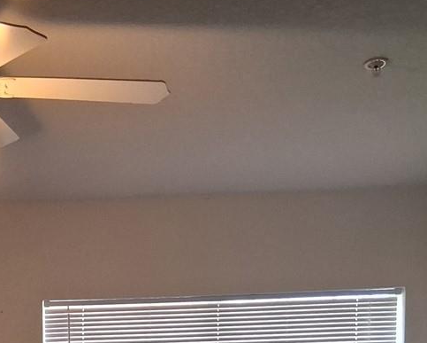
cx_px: -47
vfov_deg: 16.7
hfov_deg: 21.5
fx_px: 1062
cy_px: 504
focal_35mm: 84
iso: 200
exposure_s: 1/100
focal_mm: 3.98
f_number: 1.8
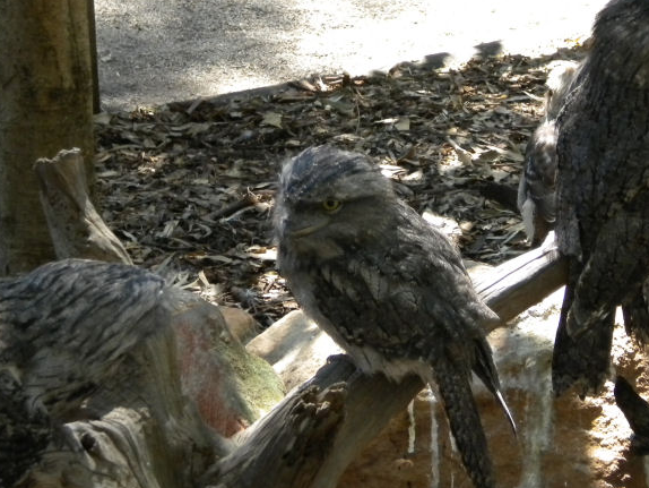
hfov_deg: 15.4
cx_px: 380
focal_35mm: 128
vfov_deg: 11.6
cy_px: 218
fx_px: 2401
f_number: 5.9
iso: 486
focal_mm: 18.9
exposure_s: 1/164
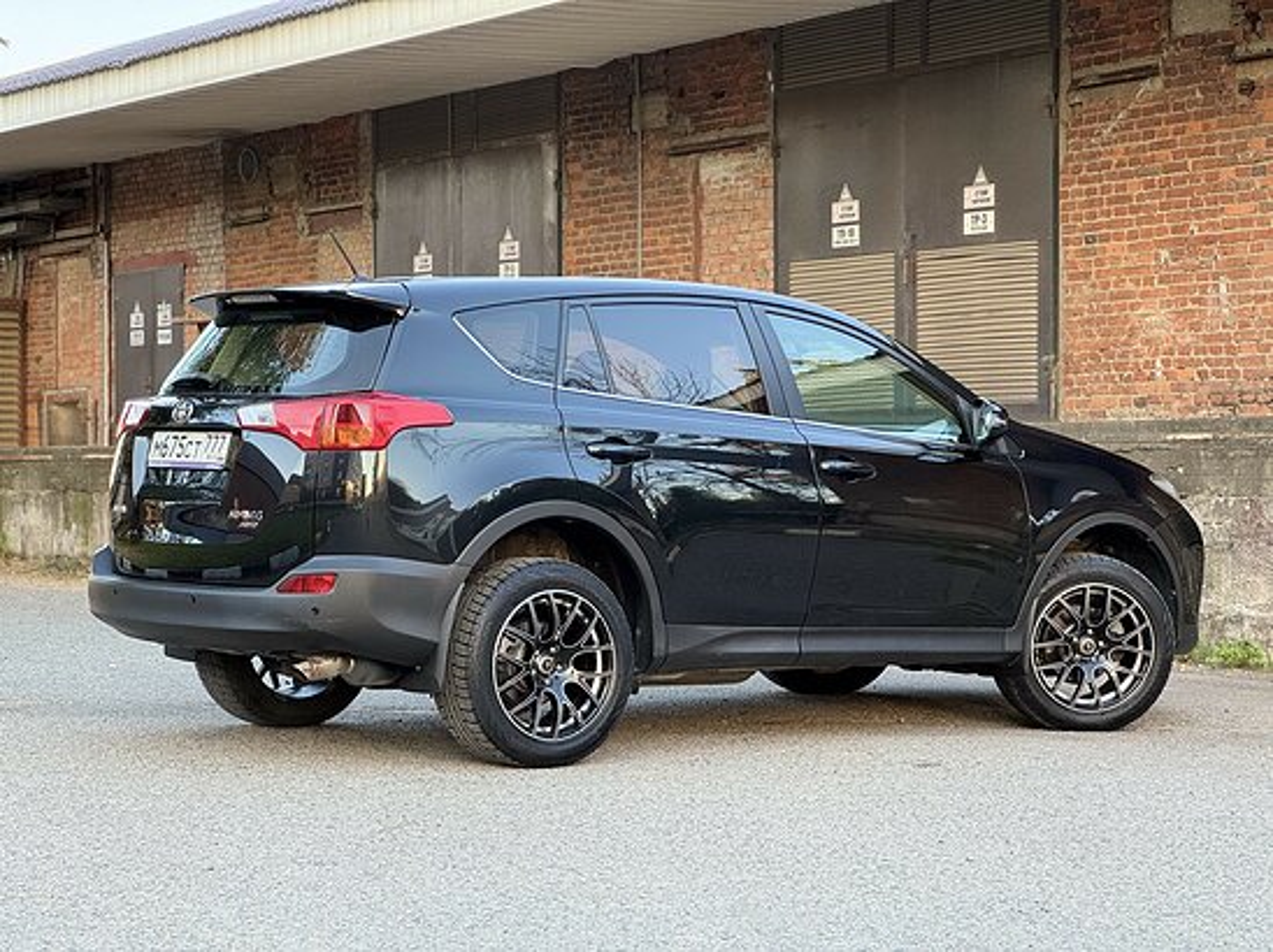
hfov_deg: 25.4
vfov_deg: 19.1
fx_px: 2829
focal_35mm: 77
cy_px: 476
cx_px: 636
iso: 100
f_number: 2.8
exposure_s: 1/99
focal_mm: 9
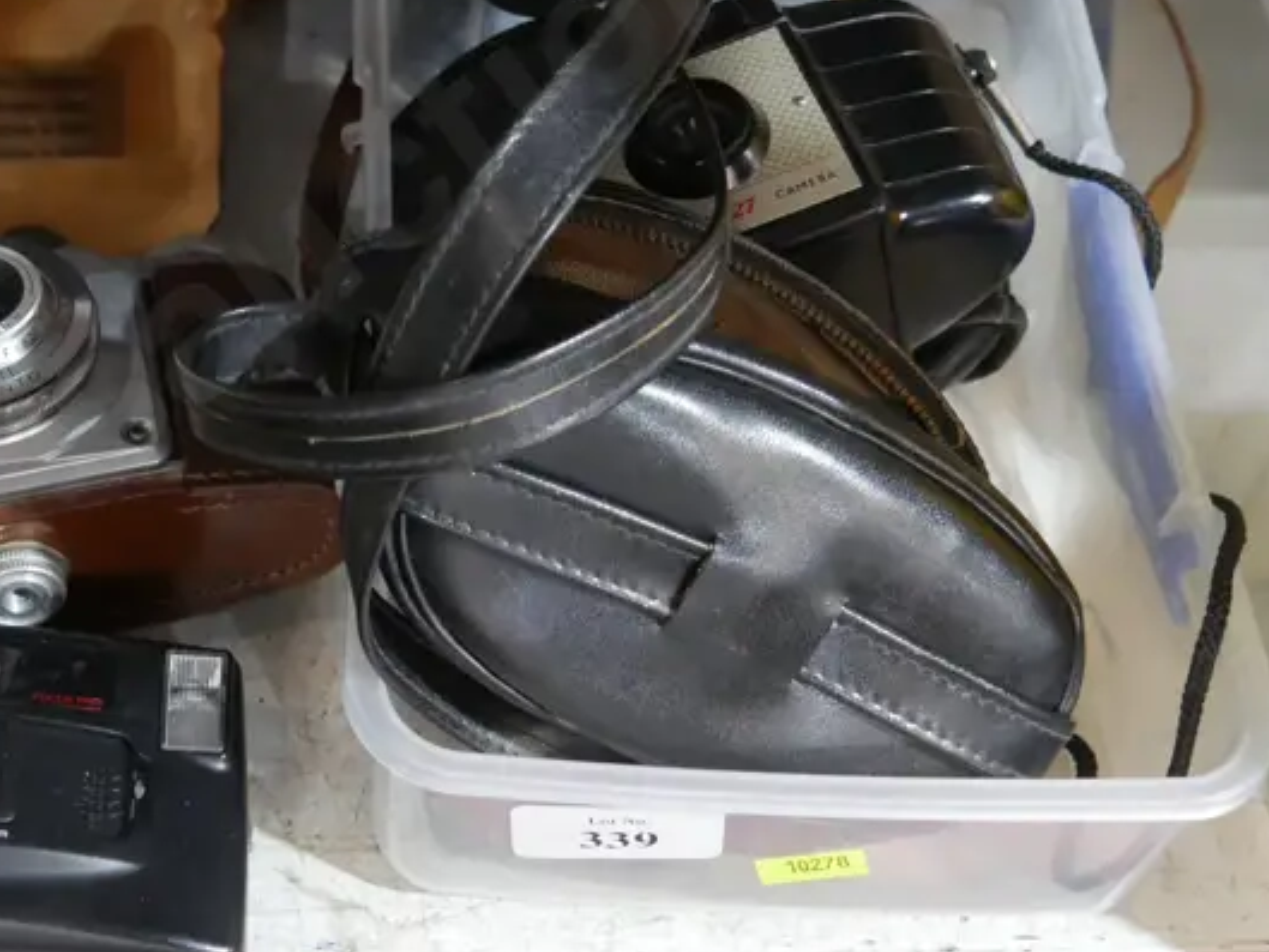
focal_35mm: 62
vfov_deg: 23.4
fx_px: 2273
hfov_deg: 30.6
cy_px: 253
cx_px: 312
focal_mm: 16
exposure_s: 1/60
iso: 2500
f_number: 3.6
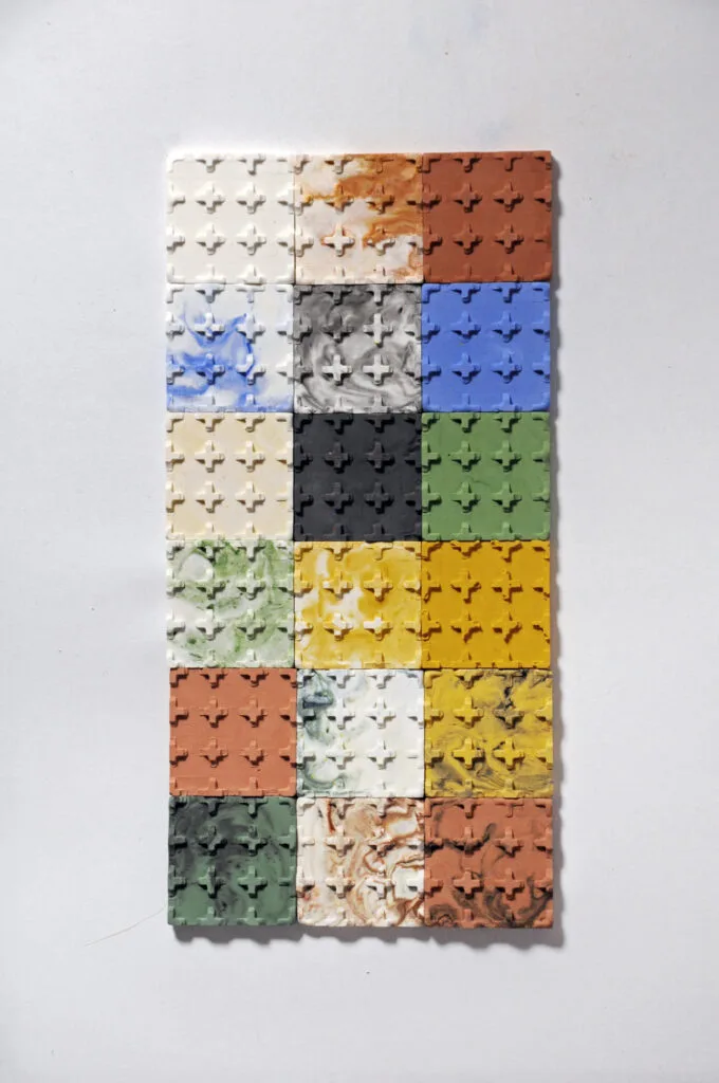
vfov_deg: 13.1
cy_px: 542
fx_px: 4731
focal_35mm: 158
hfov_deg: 8.7
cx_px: 360
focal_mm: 105
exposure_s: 1/6
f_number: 5.6
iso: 320
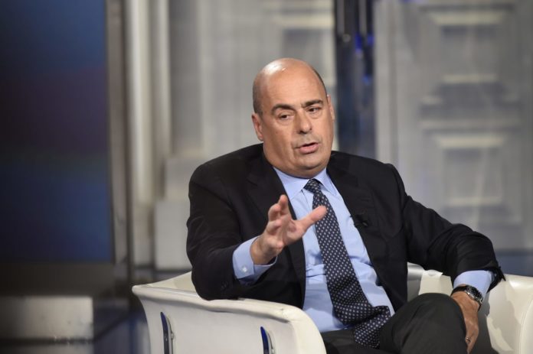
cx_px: 266
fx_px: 2959
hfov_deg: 10.3
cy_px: 177
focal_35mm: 200
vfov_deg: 6.9
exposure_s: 1/200
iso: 2000
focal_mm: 200
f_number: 6.3
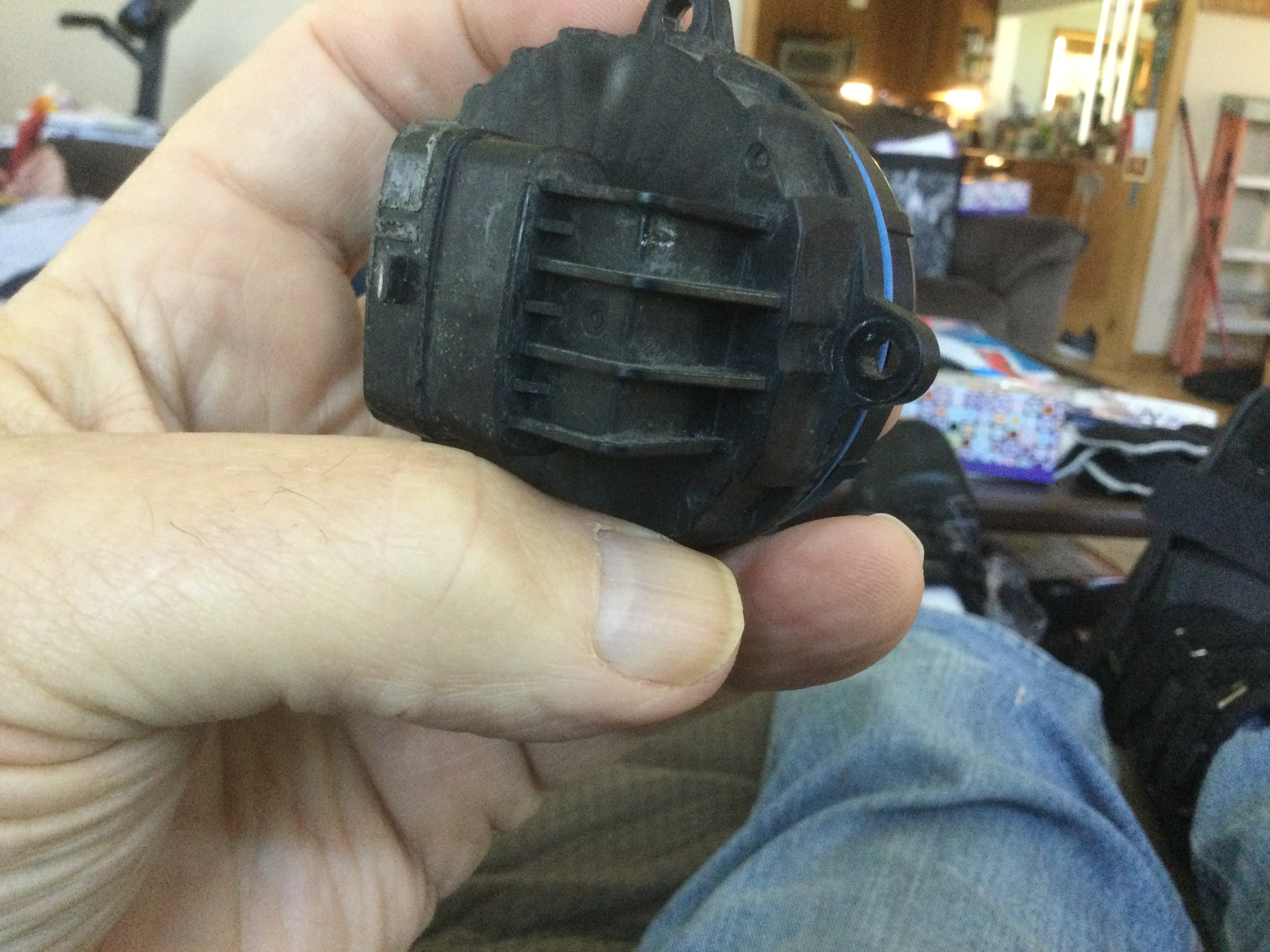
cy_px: 476
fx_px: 1137
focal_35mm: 31
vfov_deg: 45.4
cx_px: 635
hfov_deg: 58.4
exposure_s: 1/20
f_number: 2.4
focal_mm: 3.3
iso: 200
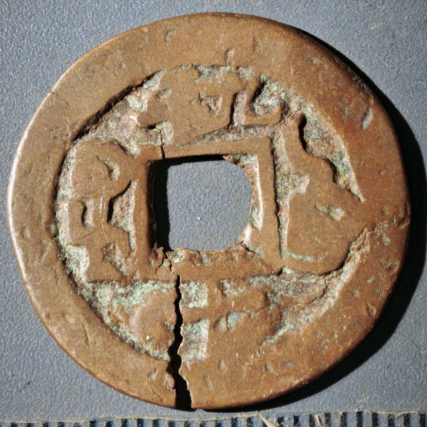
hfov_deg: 13.7
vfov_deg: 13.7
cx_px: 213
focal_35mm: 127
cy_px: 194
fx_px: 1772
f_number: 2
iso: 200
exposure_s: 1/100
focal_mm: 9
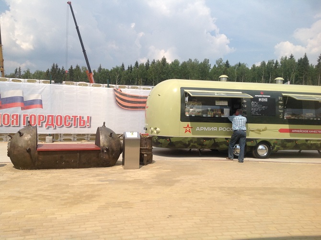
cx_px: 160
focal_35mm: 35
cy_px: 120
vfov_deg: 40.6
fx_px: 324
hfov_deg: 52.7
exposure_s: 1/3030
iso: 50
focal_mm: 4.28
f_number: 2.4
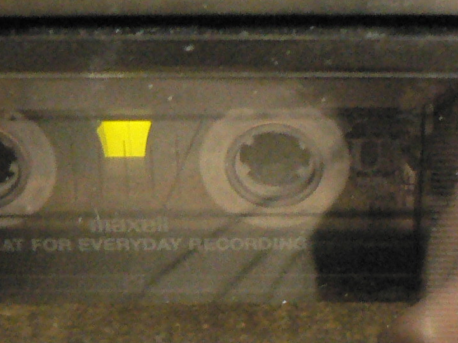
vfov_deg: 11.5
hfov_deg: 15.3
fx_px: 1694
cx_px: 332
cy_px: 304
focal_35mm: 128
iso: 400
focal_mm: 6
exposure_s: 1/6
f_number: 2.8
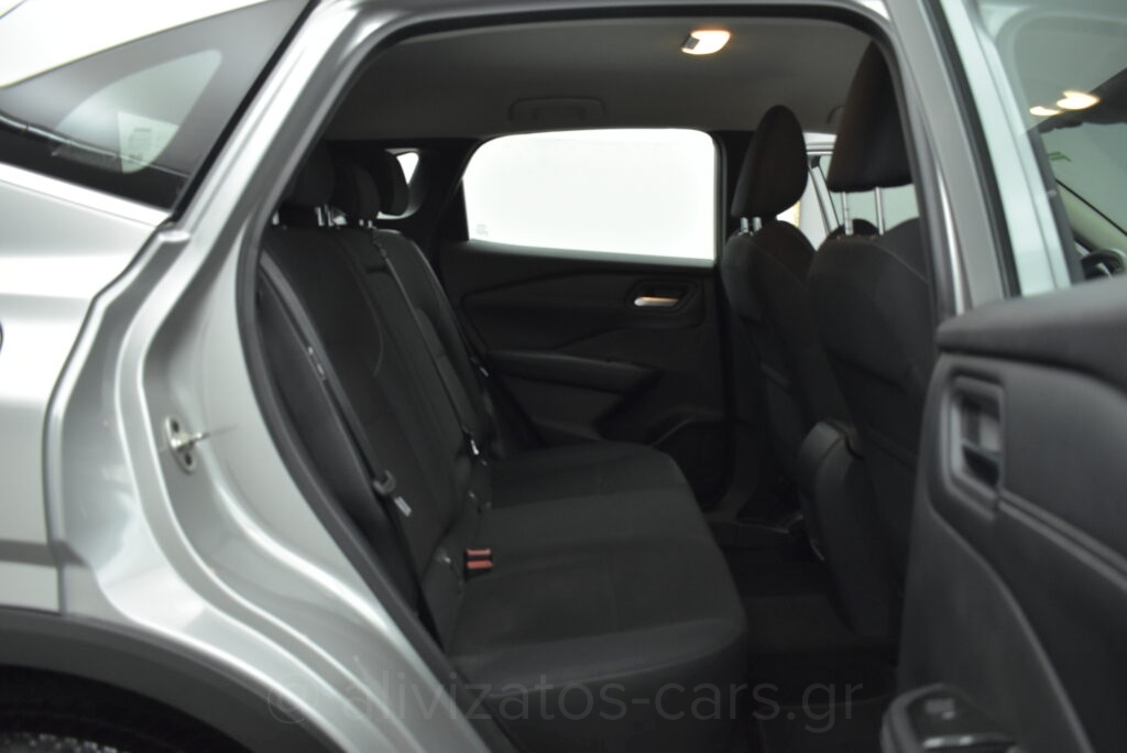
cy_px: 376
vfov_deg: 48.0
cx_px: 564
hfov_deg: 67.4
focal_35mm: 27
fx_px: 846
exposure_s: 1/80
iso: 1600
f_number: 3.5
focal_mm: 18
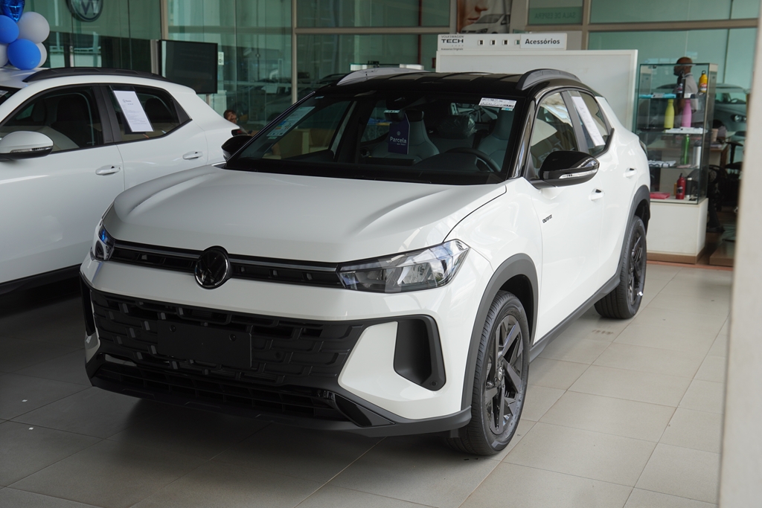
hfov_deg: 43.6
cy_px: 254
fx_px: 953
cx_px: 381
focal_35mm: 45
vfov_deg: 29.9
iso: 100
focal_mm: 30
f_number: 4.5
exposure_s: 1/80
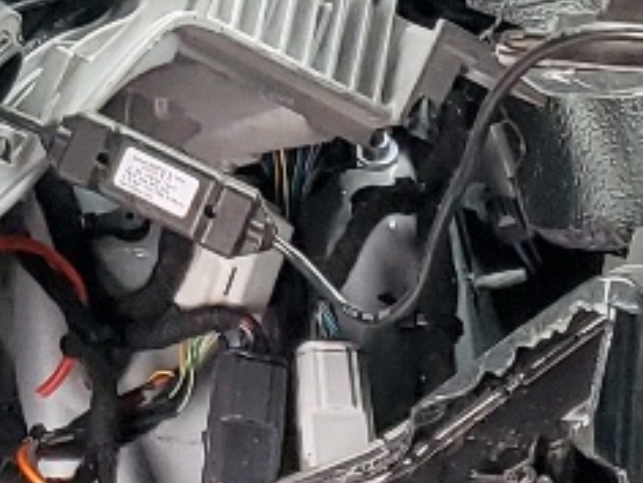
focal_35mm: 176
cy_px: -458
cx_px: -25
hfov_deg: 11.1
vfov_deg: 8.1
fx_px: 3269
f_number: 1.5
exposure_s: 1/120
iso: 91
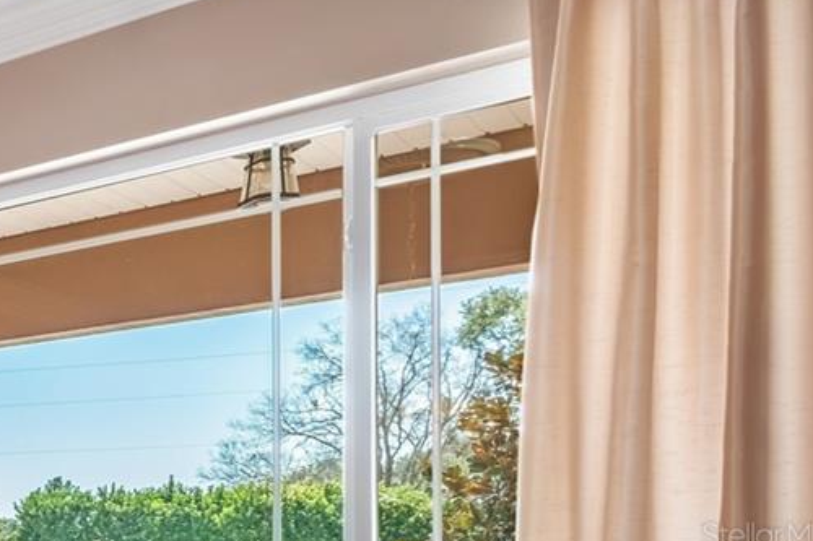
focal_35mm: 48
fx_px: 1084
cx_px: -454
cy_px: 535
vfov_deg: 26.6
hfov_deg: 26.7
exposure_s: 1/1.67
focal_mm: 10
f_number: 9
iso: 250
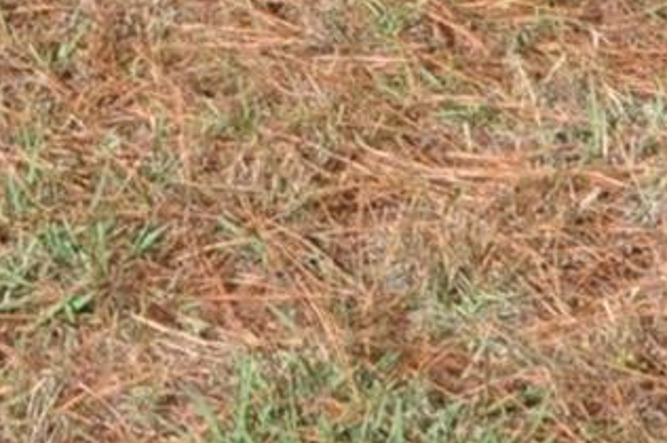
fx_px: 2517
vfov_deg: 8.5
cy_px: -852
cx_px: -255
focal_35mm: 136
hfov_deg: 14.3
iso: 1000
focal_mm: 14
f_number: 10
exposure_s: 1/400
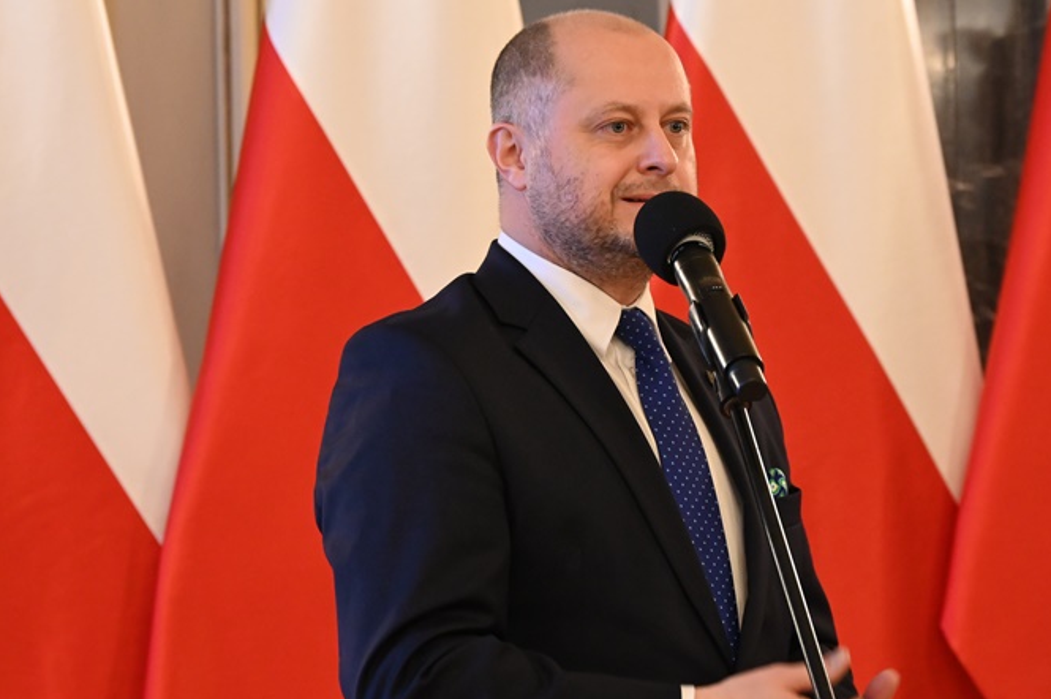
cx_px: 559
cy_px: 244
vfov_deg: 8.7
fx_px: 4608
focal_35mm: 158
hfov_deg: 13.0
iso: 5600
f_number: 6.3
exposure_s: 1/60
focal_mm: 105
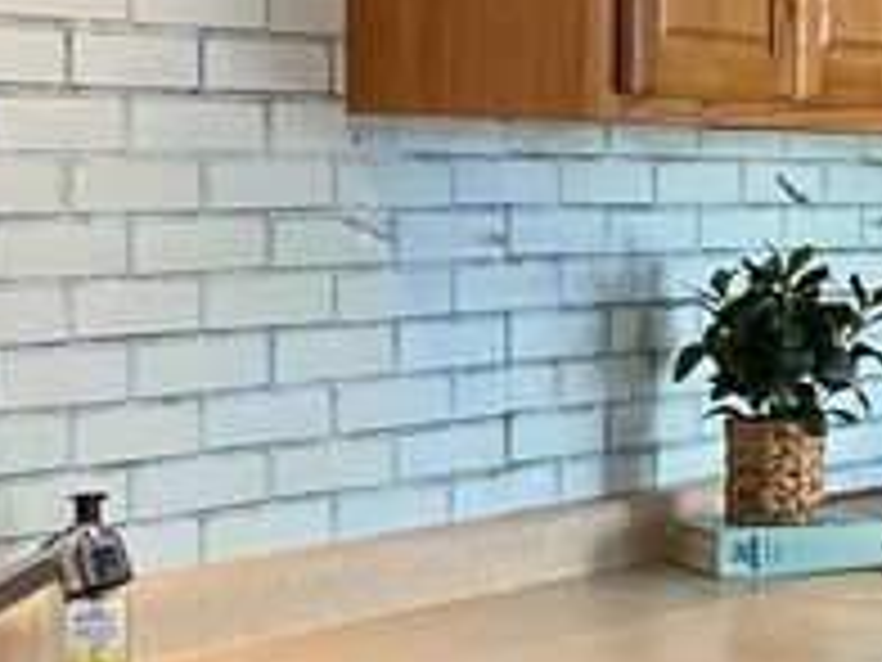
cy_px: 383
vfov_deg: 10.9
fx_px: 3465
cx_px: 1026
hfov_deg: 14.1
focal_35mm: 136
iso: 80
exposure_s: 1/60
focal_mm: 4.25
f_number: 1.8
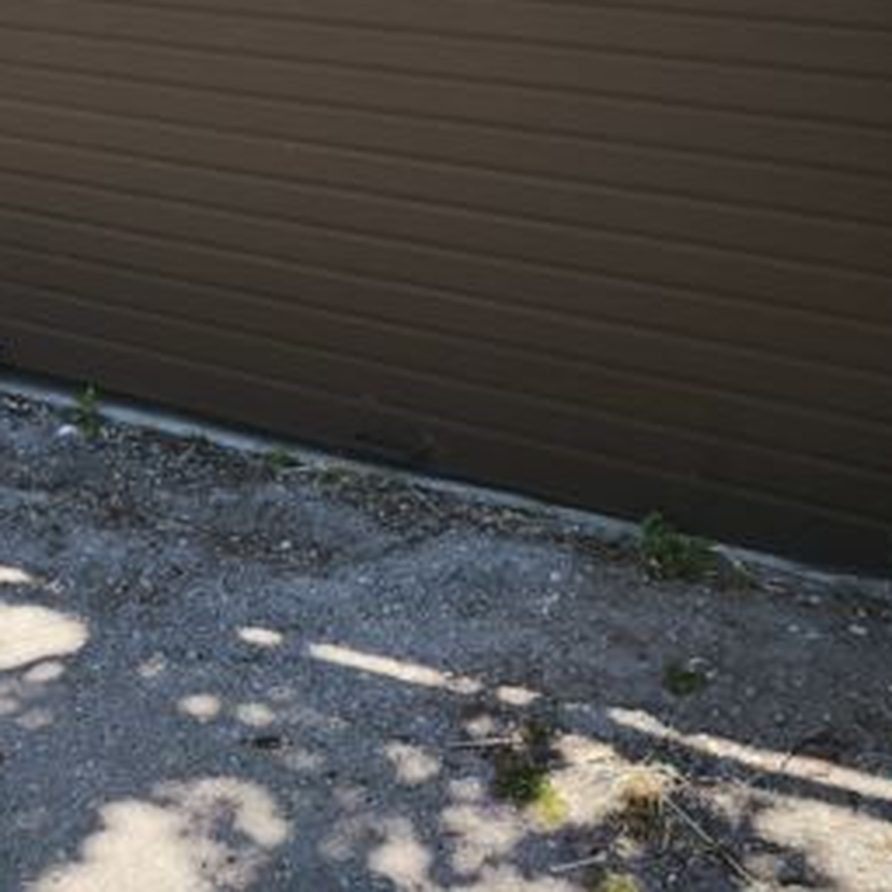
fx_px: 1633
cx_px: 329
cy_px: -24
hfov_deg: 30.4
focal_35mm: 56
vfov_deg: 28.4
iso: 80
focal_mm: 5.35
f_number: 1.7
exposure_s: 1/1230
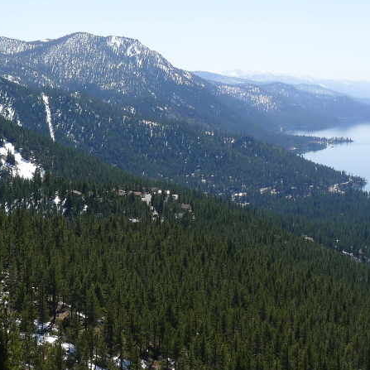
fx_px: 907
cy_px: 176
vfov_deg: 23.1
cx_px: 95
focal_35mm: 75
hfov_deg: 22.8
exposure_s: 1/640
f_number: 4
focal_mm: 7.9
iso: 80
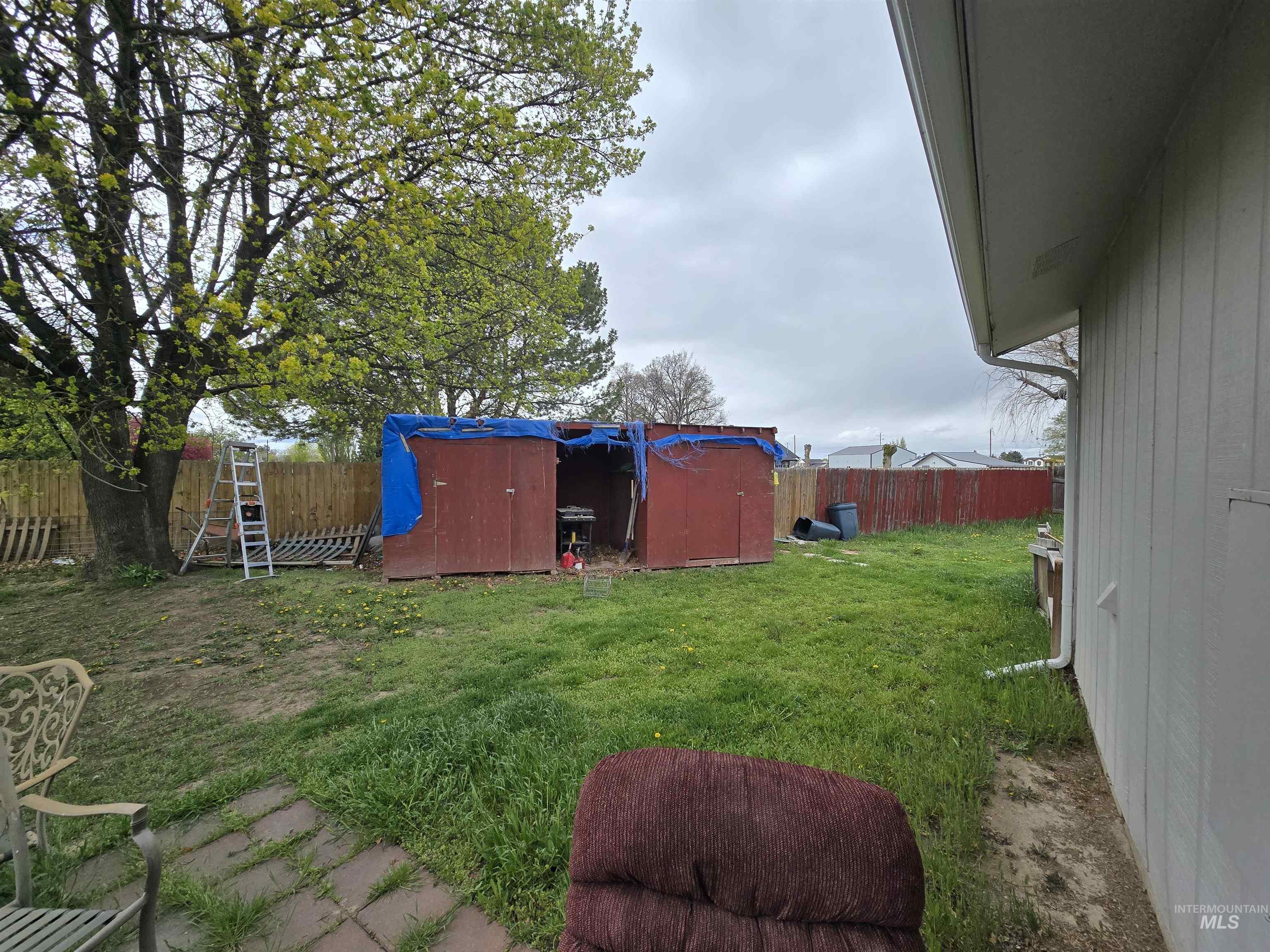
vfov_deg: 89.9
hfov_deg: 106.2
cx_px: 635
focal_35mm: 13
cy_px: 476
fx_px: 477
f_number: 2.2
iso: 50
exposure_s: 1/1869
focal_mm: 2.2
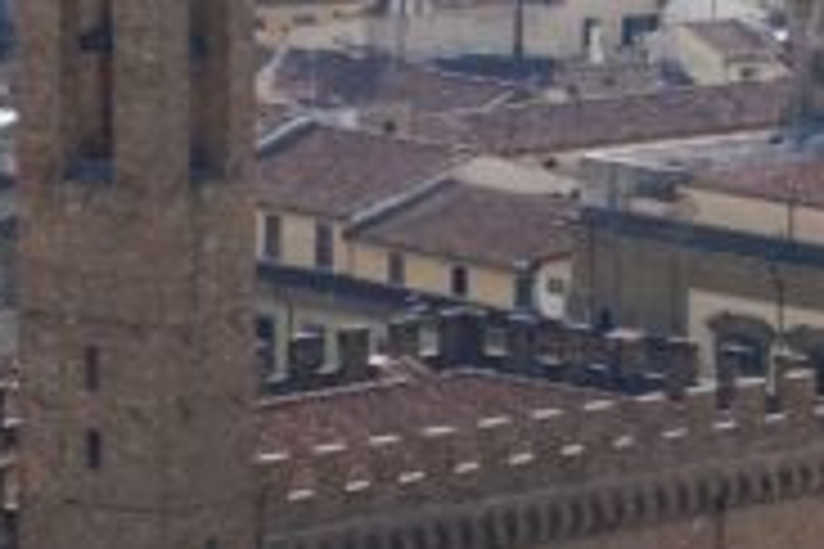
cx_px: 819
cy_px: 292
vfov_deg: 4.0
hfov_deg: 6.0
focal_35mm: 345
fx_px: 7896
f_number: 9
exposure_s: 1/160
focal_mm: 70
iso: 100
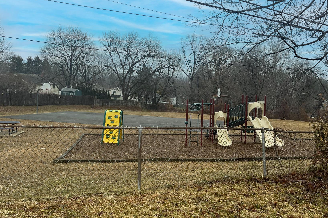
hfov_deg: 55.8
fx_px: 310
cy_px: 95
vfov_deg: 38.8
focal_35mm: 34
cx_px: 173
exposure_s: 1/390
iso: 50
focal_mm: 5.1
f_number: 1.6
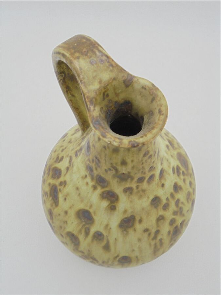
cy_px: 148
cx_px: 110
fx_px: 323
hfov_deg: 37.7
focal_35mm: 38
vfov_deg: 49.0
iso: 100
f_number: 4.2
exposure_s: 1/30
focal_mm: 6.9
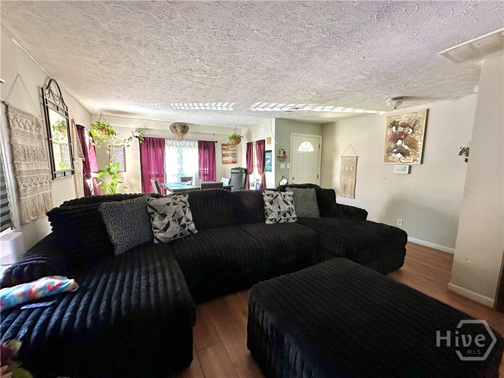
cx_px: 252
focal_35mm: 14
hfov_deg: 102.1
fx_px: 204
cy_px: 189
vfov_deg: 85.7
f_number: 2.2
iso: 640
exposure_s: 1/60
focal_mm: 2.22
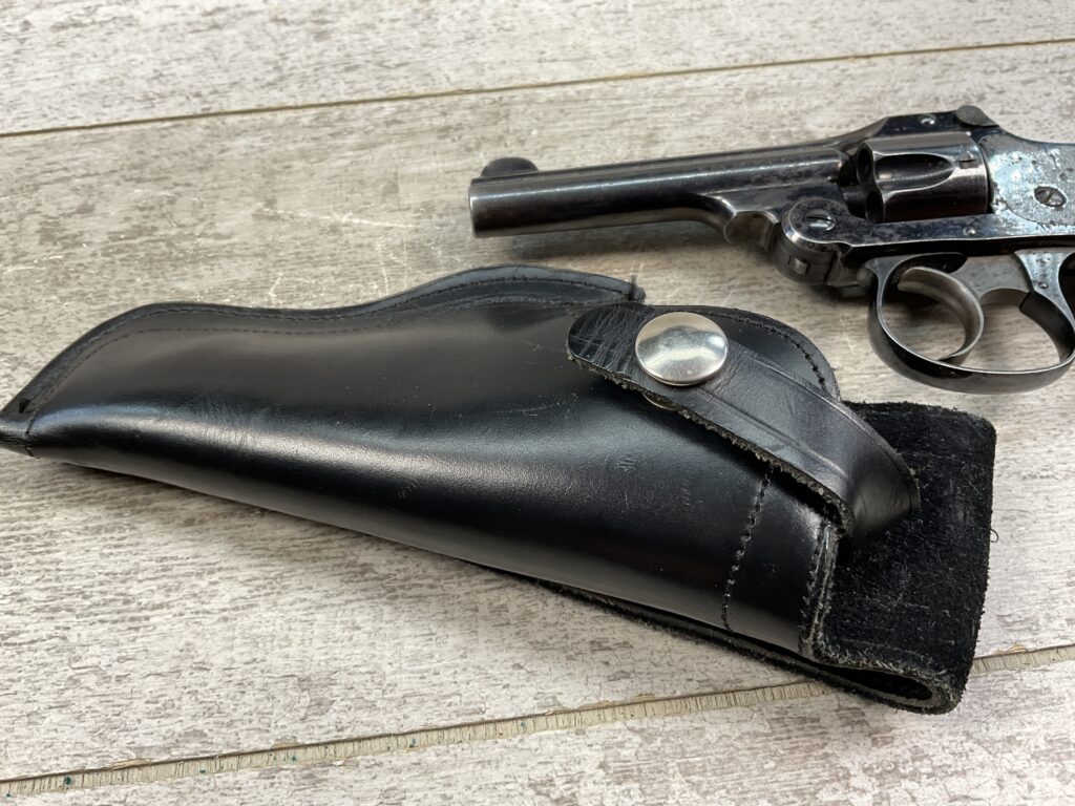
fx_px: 901
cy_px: 403
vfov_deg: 48.2
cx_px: 538
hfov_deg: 61.7
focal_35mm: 29
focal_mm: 3
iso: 20
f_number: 1.8
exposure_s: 1/120
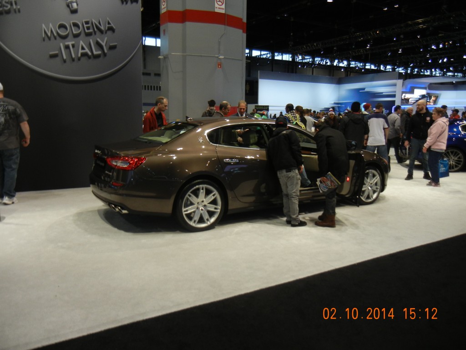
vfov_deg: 46.8
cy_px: 175
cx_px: 233
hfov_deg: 60.0
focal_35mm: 30
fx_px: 404
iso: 210
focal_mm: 5.4
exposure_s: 1/73
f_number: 3.5
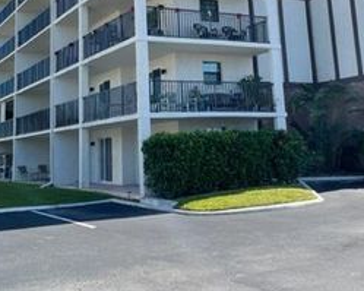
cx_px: 170
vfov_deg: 28.5
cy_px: 30
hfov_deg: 36.7
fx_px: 549
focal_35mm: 51
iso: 32
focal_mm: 5.1
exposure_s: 1/2165
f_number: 1.6
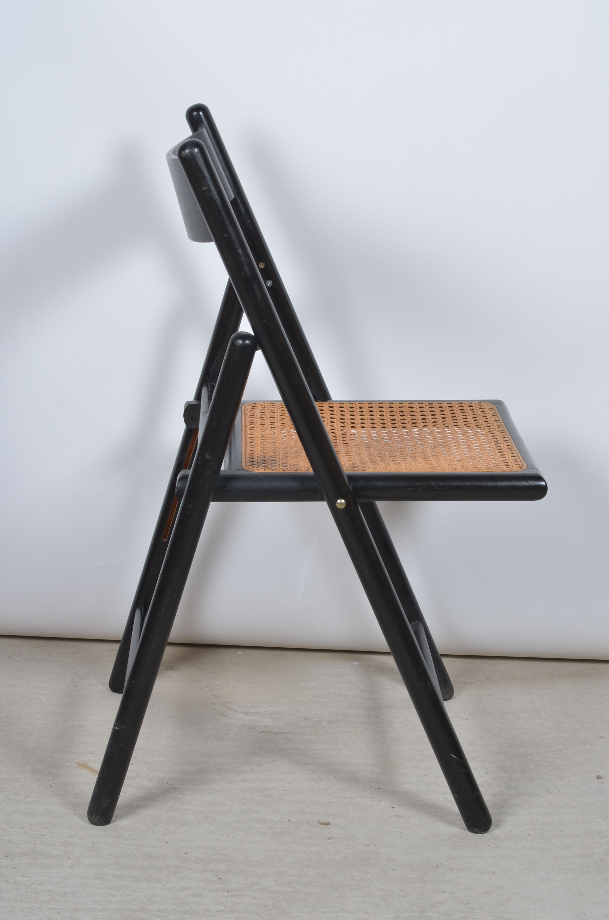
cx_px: 304
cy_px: 460
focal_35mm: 75
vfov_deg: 27.0
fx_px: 1912
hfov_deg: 18.1
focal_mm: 50
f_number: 11
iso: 100
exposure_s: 1/125
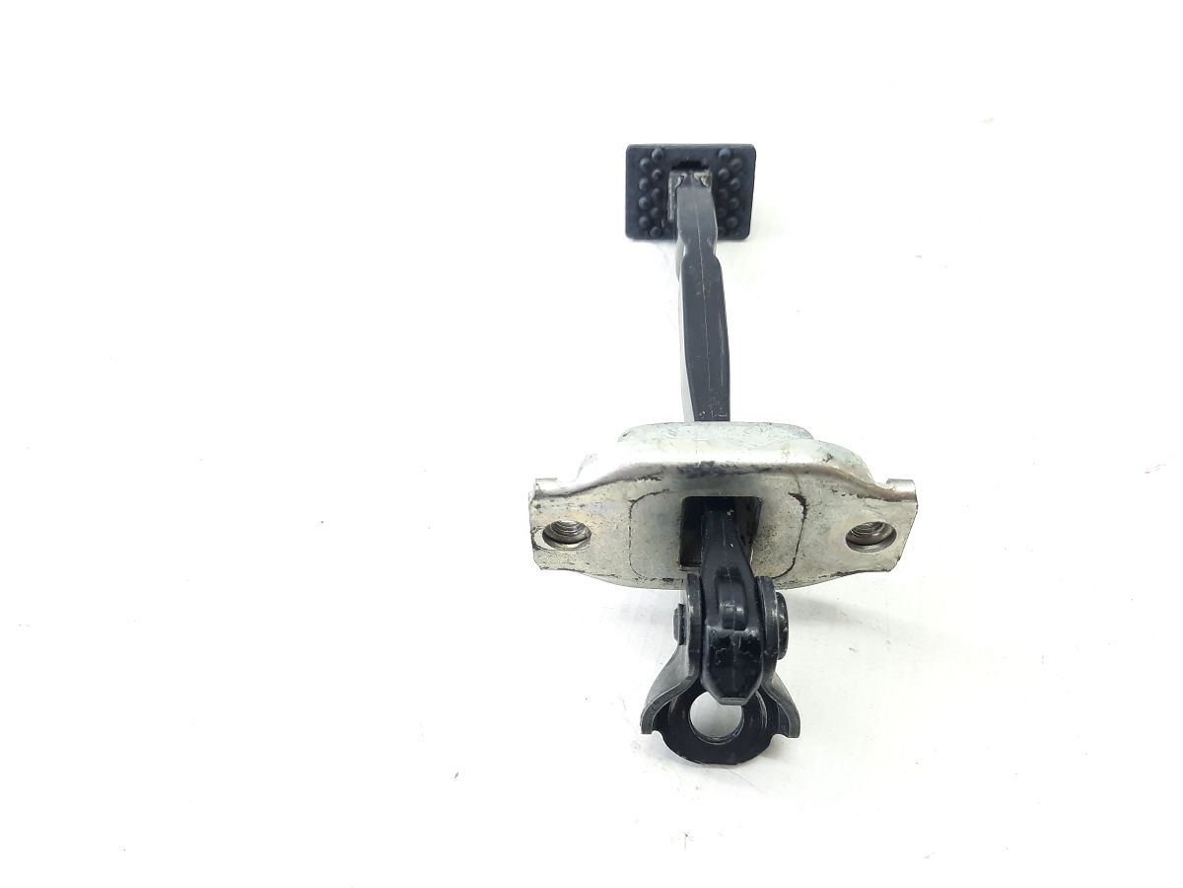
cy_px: 444
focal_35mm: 25
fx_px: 854
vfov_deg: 54.9
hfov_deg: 69.4
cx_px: 592
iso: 125
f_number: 2
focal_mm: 4.6
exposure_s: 1/50
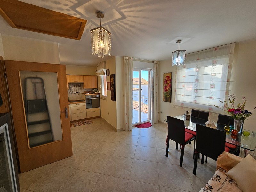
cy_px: 96
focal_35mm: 13
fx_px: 96
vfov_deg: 89.9
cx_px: 128
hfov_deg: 106.2
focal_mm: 2.2
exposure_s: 1/100
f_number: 2.2
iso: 64
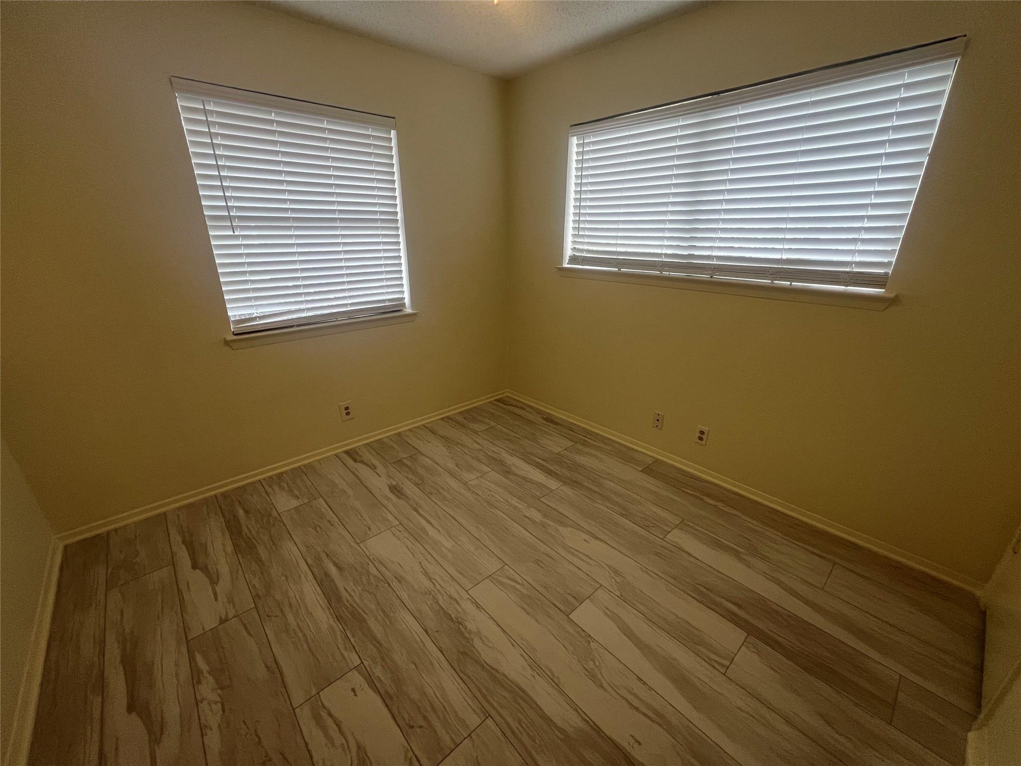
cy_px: 383
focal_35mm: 13
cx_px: 510
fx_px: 383
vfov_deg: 89.9
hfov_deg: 106.2
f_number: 1.8
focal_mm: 1.57
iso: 160
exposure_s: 1/120
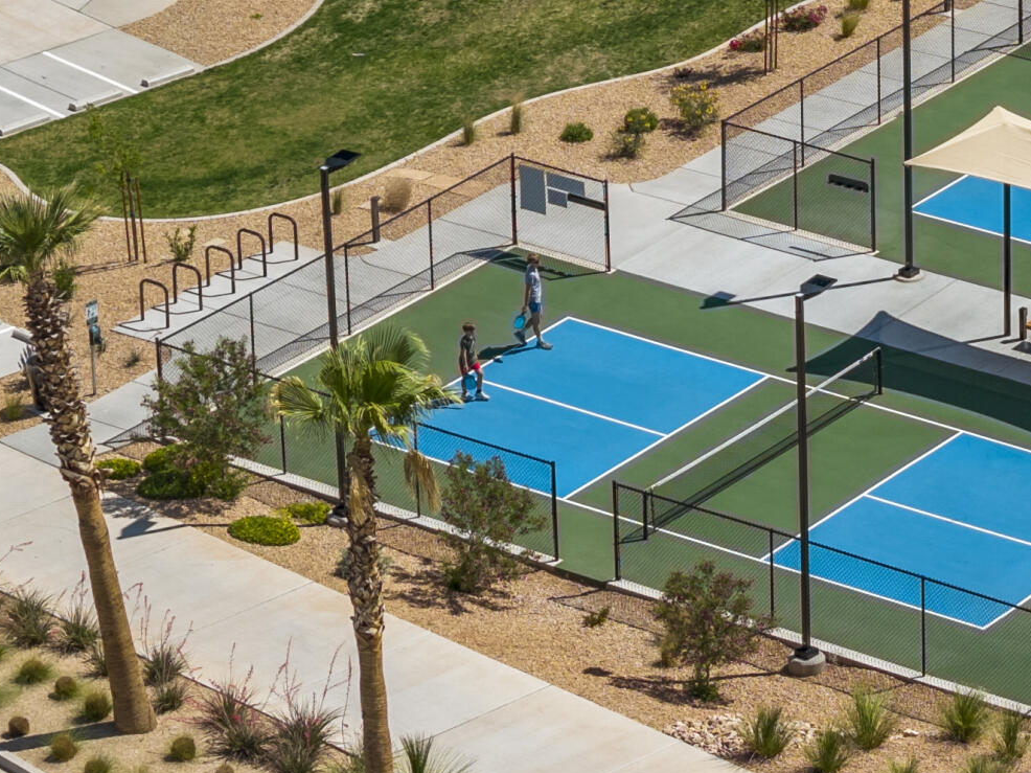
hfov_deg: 9.2
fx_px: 6342
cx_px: 1227
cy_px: -187
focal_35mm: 213
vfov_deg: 6.9
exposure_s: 1/180
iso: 100
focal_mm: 19.35
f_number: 2.8
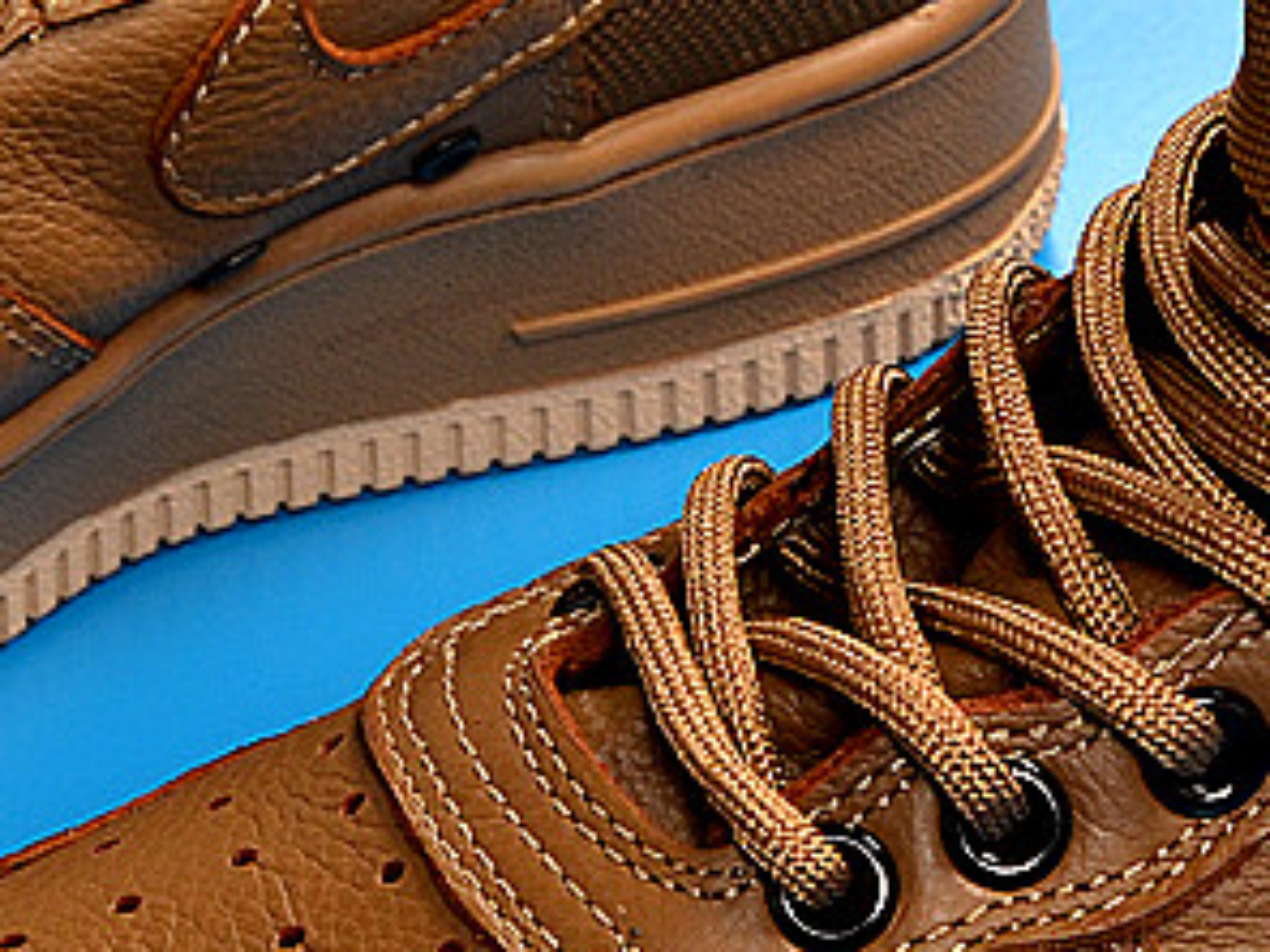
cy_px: 189
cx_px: 686
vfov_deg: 7.5
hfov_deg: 9.9
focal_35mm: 199
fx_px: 7301
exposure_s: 1/100
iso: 250
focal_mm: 32
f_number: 8
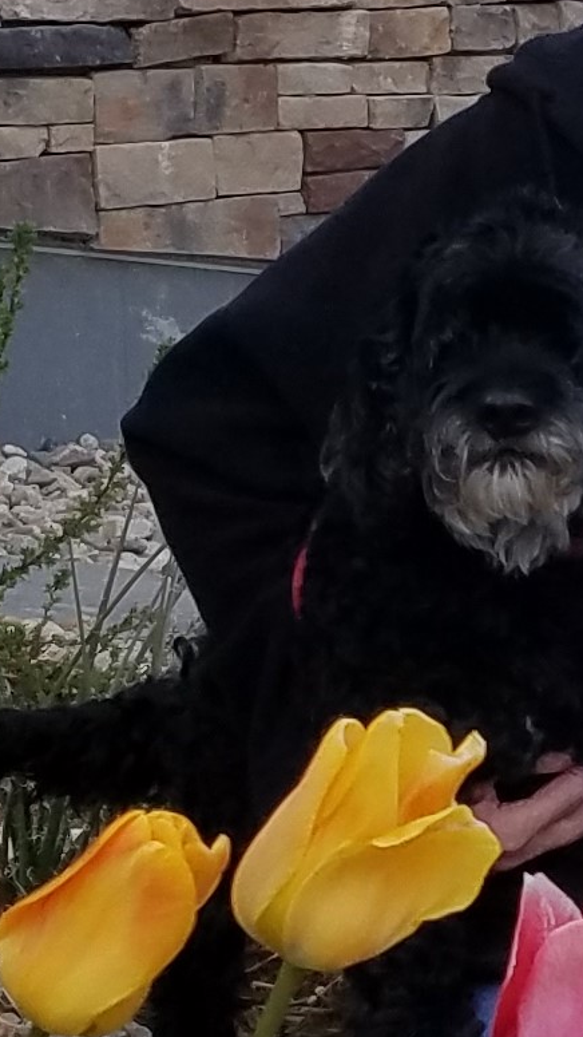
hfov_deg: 16.8
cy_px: 294
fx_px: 1786
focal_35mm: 65
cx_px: 871
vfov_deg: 31.9
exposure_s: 1/732
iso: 50
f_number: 1.7
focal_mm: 4.2
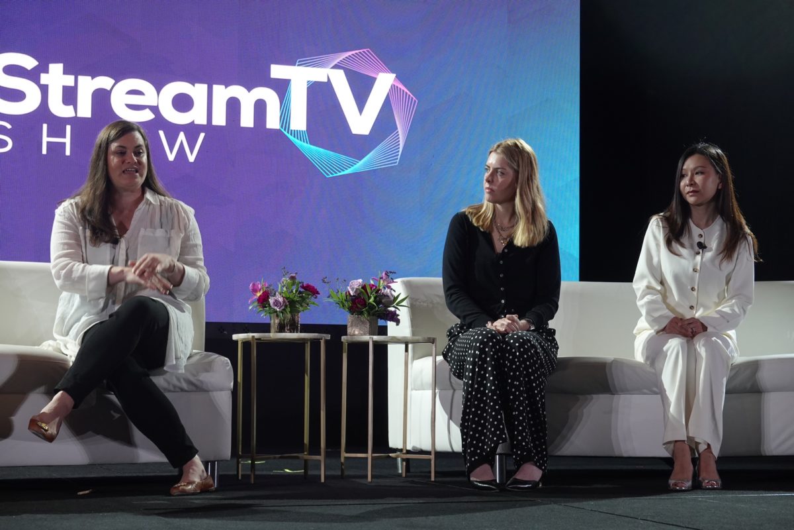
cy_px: 265
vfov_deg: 18.2
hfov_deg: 27.0
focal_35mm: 75
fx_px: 1654
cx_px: 397
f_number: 4
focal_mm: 27.44
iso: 500
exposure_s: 1/80
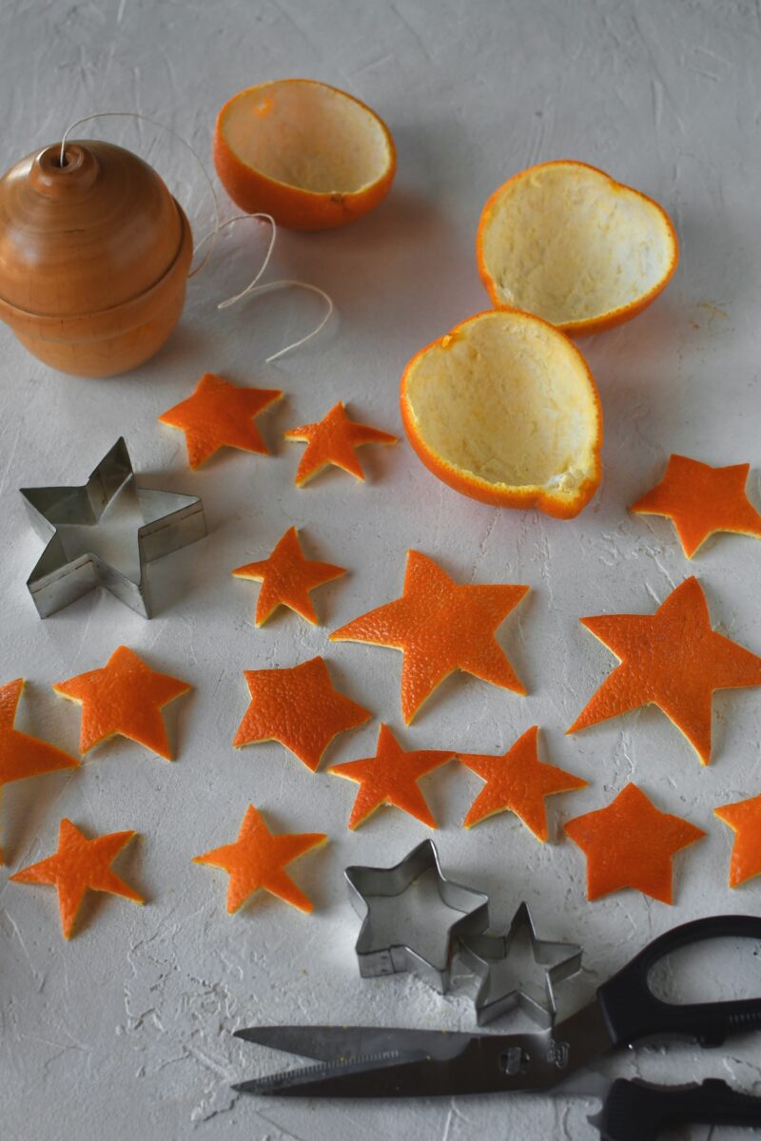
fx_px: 1649
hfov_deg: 26.0
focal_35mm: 52
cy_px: 570
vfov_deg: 38.2
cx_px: 380
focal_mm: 35
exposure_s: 1/125
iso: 640
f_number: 5
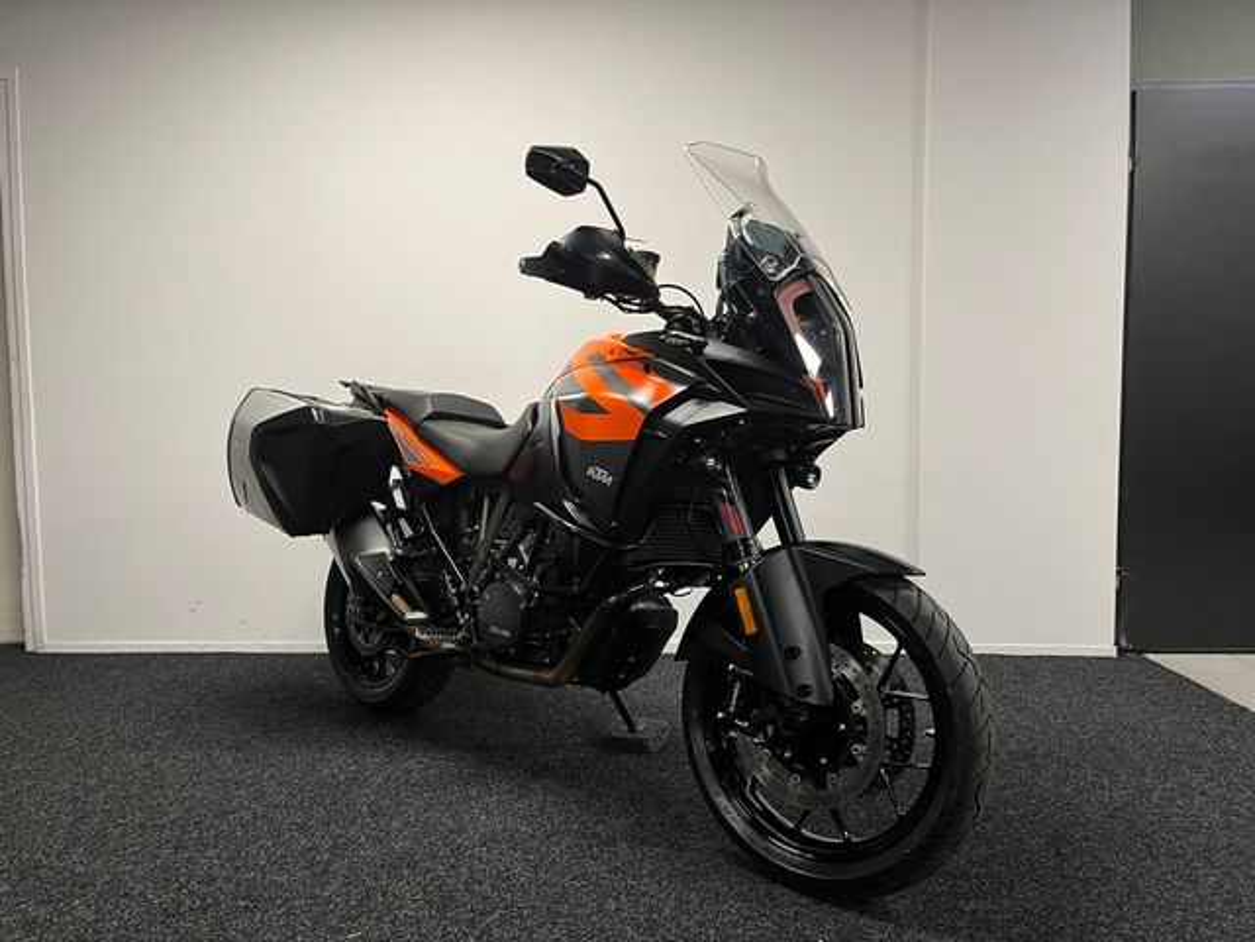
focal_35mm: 26
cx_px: 628
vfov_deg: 53.1
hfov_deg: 67.3
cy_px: 471
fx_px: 943
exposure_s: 1/50
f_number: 1.6
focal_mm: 5.1
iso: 80
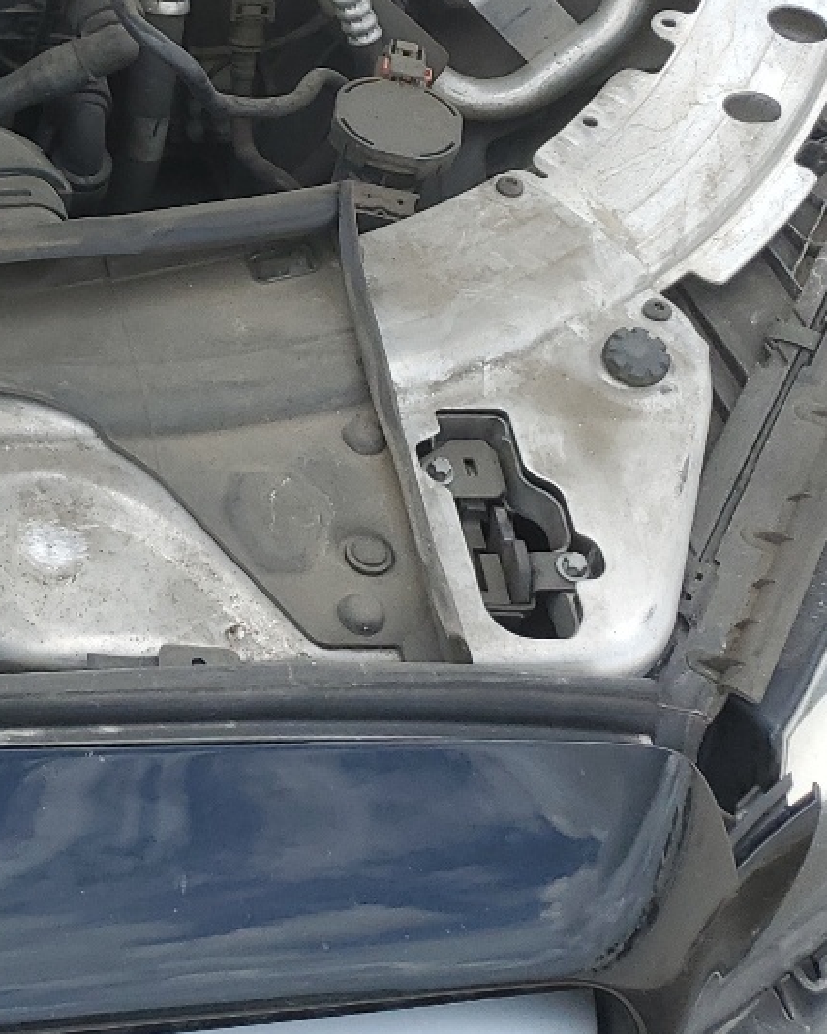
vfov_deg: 24.4
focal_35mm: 76
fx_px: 2326
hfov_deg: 17.6
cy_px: 116
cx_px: -490
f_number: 1.5
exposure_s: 1/1429
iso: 50
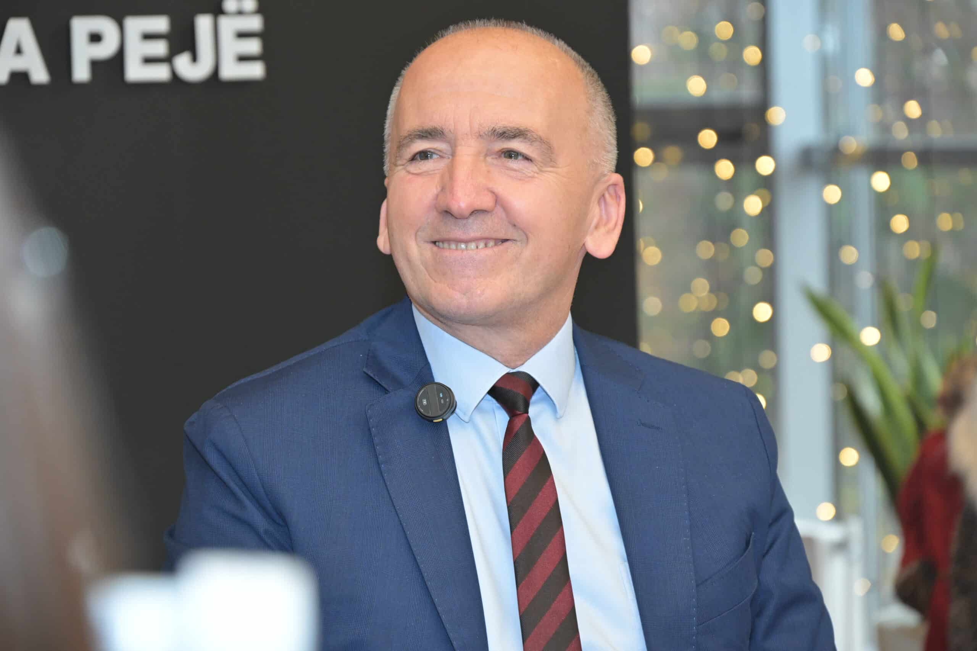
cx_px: 488
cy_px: 326
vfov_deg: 9.5
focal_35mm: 145
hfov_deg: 14.2
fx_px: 3935
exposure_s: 1/160
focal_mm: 145
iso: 1800
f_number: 6.3
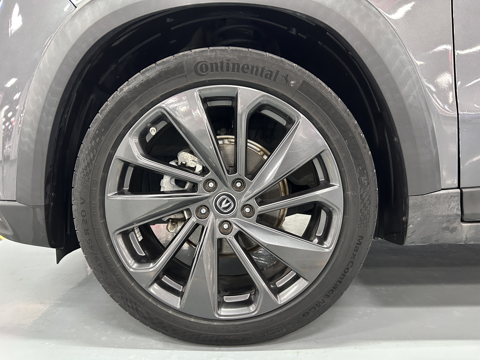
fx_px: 361
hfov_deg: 67.3
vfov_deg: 53.1
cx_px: 240
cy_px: 180
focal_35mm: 26
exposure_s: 1/50
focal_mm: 5.7
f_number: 1.5
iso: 320
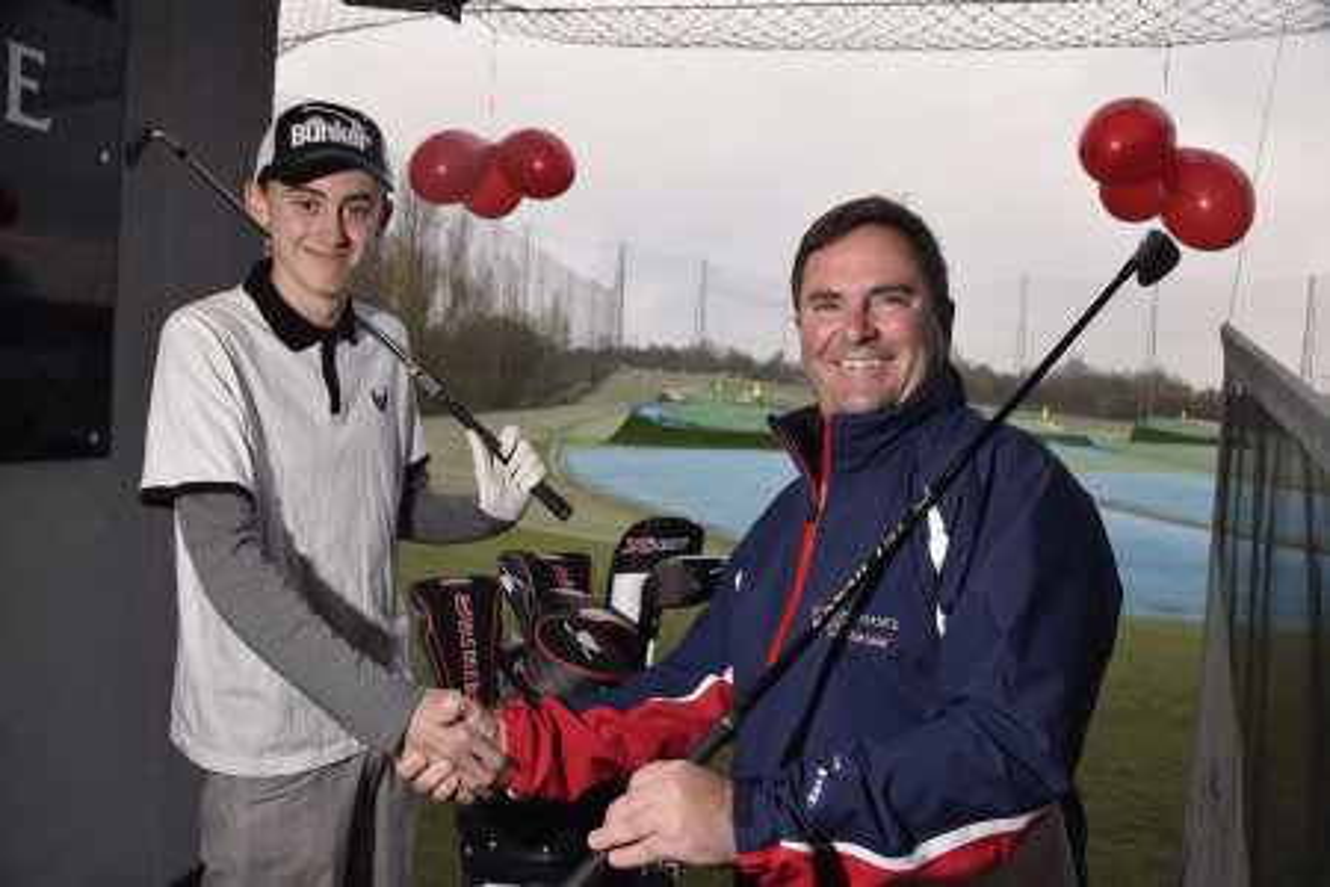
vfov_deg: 47.9
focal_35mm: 27
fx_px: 997
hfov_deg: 67.4
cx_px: 665
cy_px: 444
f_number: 6.3
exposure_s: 1/250
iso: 200
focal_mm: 18
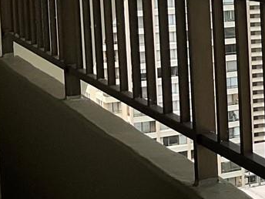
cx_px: 547
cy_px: 2
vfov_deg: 10.9
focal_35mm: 135
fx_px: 1033
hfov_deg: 12.6
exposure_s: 1/1786
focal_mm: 3
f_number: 1.8
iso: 16
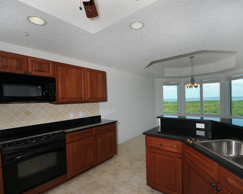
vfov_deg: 77.0
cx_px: 134
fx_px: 122
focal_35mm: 17
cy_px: 97
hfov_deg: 89.3
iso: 200
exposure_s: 1/250
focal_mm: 10
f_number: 8
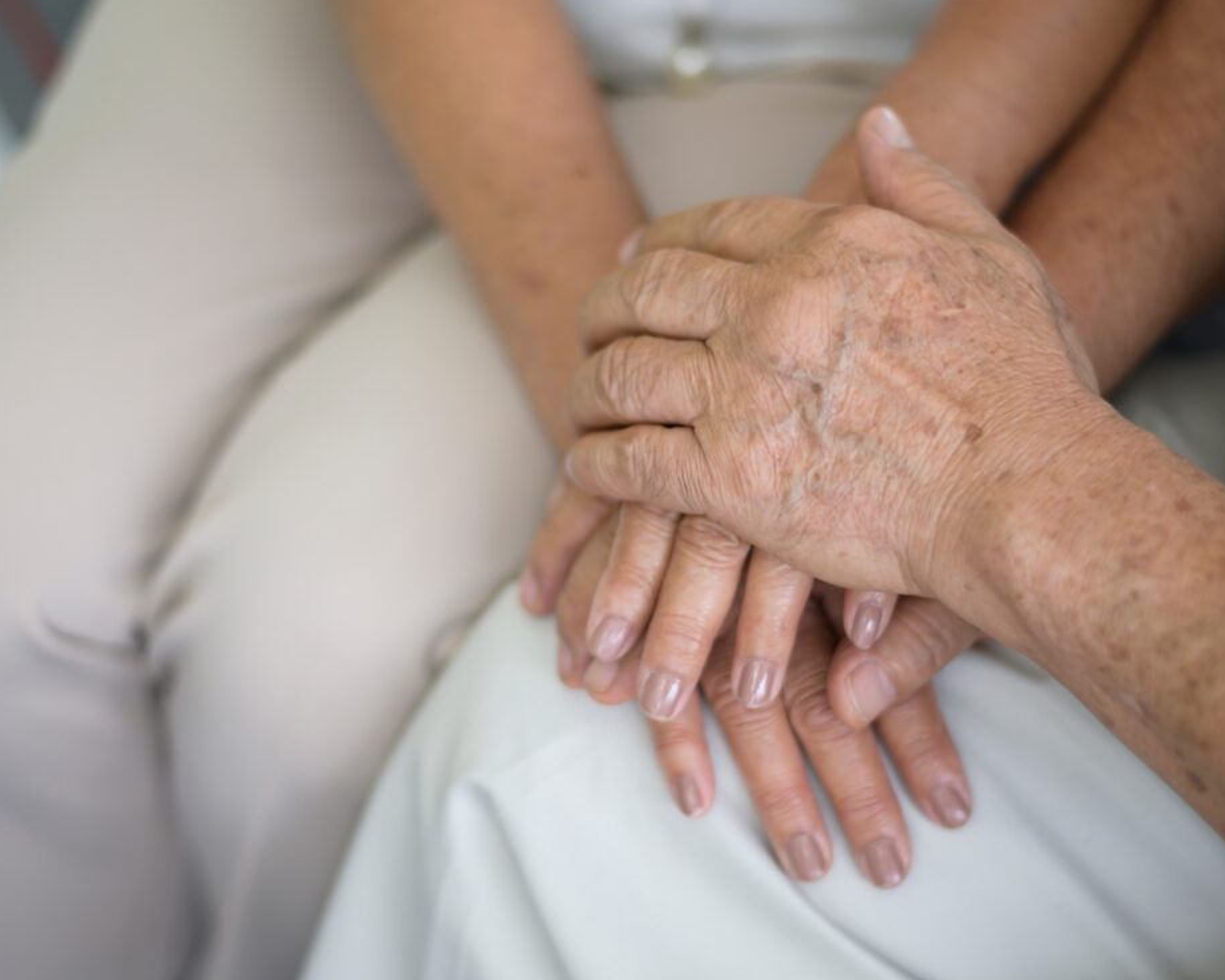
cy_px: 467
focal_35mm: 66
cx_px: 682
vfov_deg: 23.1
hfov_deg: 28.7
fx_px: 2393
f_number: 2.2
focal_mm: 50
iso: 320
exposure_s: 1/160
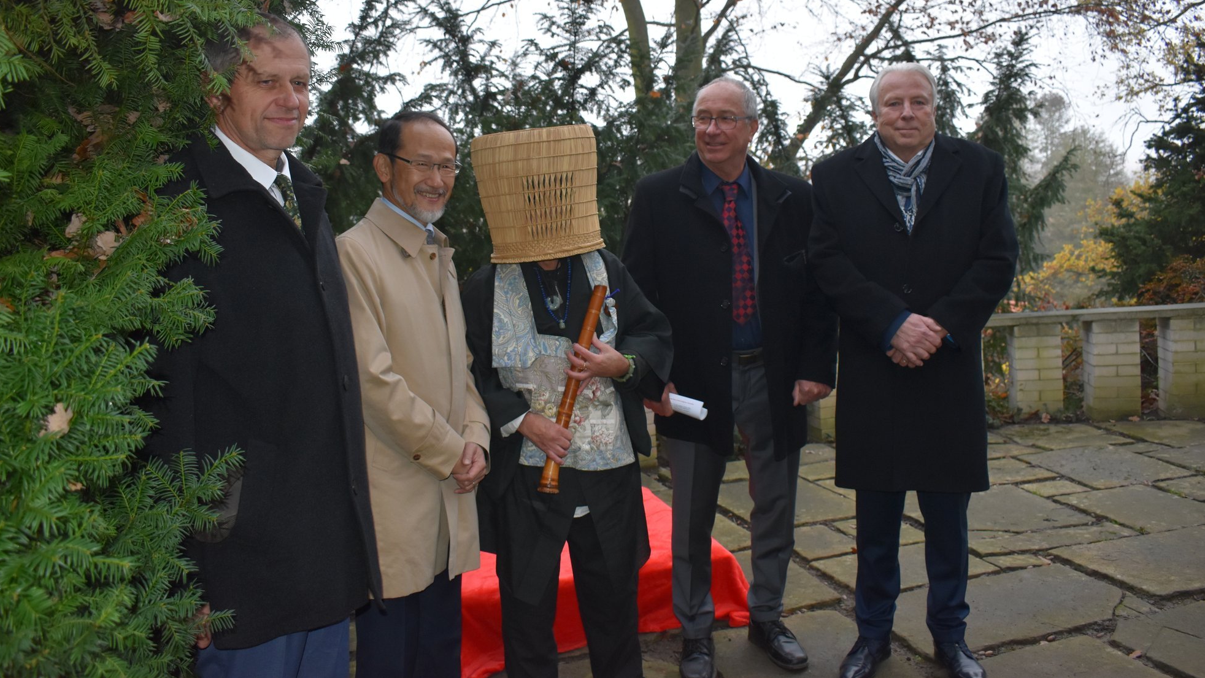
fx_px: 1023
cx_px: 596
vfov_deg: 36.5
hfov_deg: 61.0
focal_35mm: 32
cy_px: 270
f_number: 4.5
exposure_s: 1/80
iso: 800
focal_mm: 20
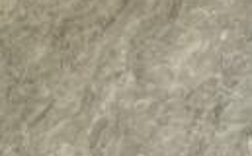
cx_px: 715
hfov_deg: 11.7
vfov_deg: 10.1
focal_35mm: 118
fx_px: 809
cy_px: -166
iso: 160
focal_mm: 2.22
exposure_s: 1/99
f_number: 2.2
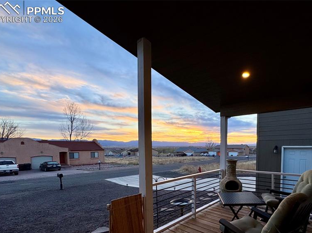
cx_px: 193
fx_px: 171
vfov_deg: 66.5
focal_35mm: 19
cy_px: 158
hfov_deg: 83.3
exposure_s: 1/150
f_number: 2.2
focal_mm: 2.22
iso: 40
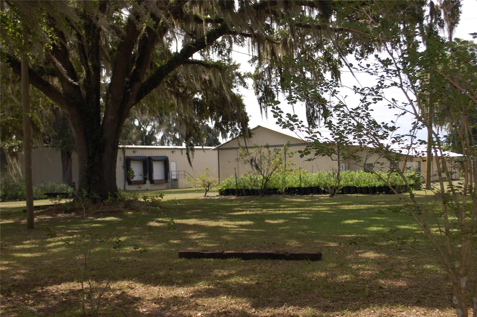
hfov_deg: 38.9
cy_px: 158
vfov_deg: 26.4
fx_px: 675
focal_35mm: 51
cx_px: 238
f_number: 5.6
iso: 200
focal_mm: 34
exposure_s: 1/500
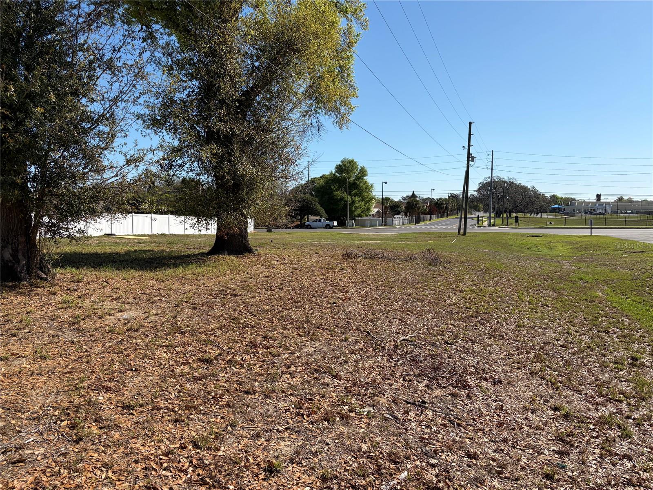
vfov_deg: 53.1
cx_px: 326
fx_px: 490
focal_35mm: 26
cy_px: 245
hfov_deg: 67.3
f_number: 1.6
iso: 50
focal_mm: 5.96
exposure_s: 1/3623
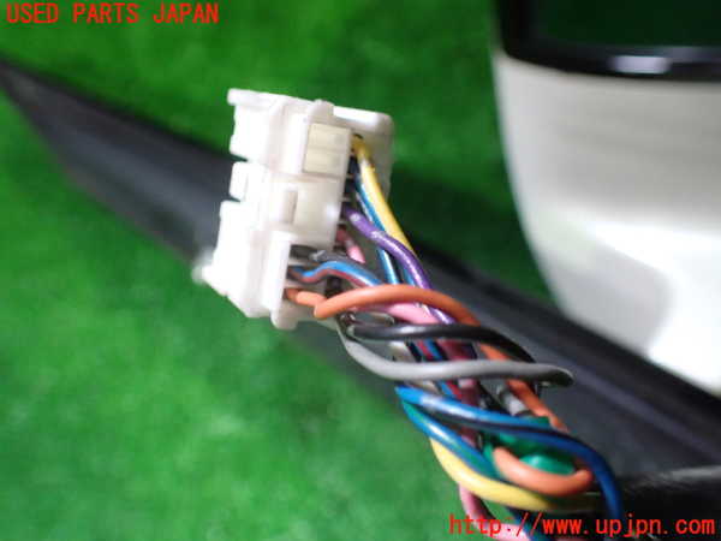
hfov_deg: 60.0
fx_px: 625
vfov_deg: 46.8
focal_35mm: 30
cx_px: 360
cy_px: 270
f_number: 2.3
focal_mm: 5.4
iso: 800
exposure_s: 1/80
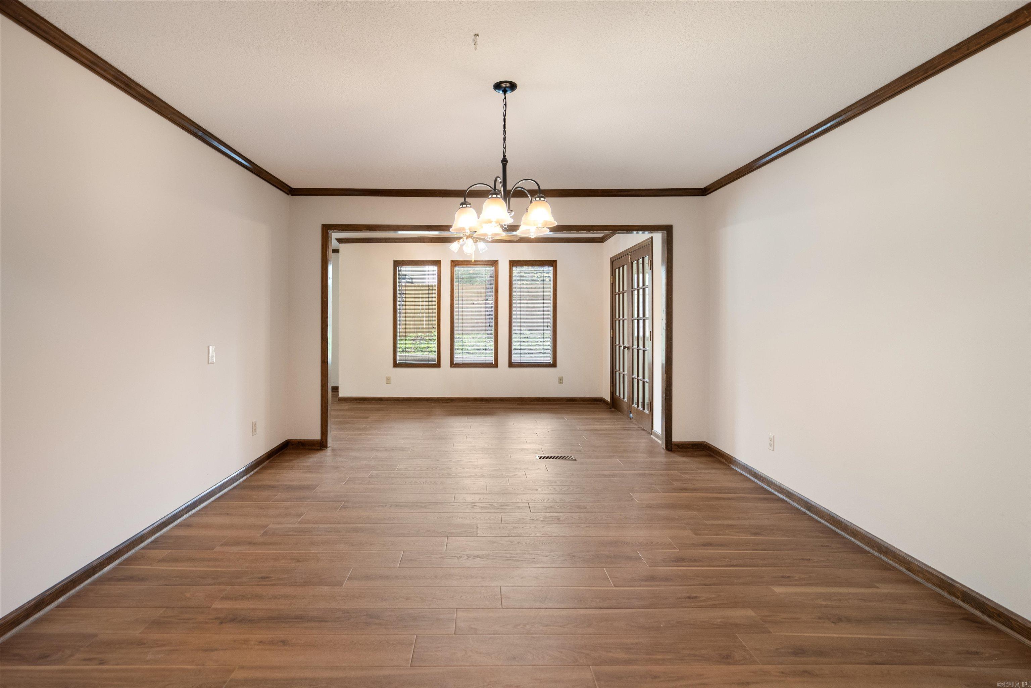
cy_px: 344
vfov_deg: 73.7
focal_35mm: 16
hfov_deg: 96.7
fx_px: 458
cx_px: 516
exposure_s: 1/15
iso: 1600
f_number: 5.6
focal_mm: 16
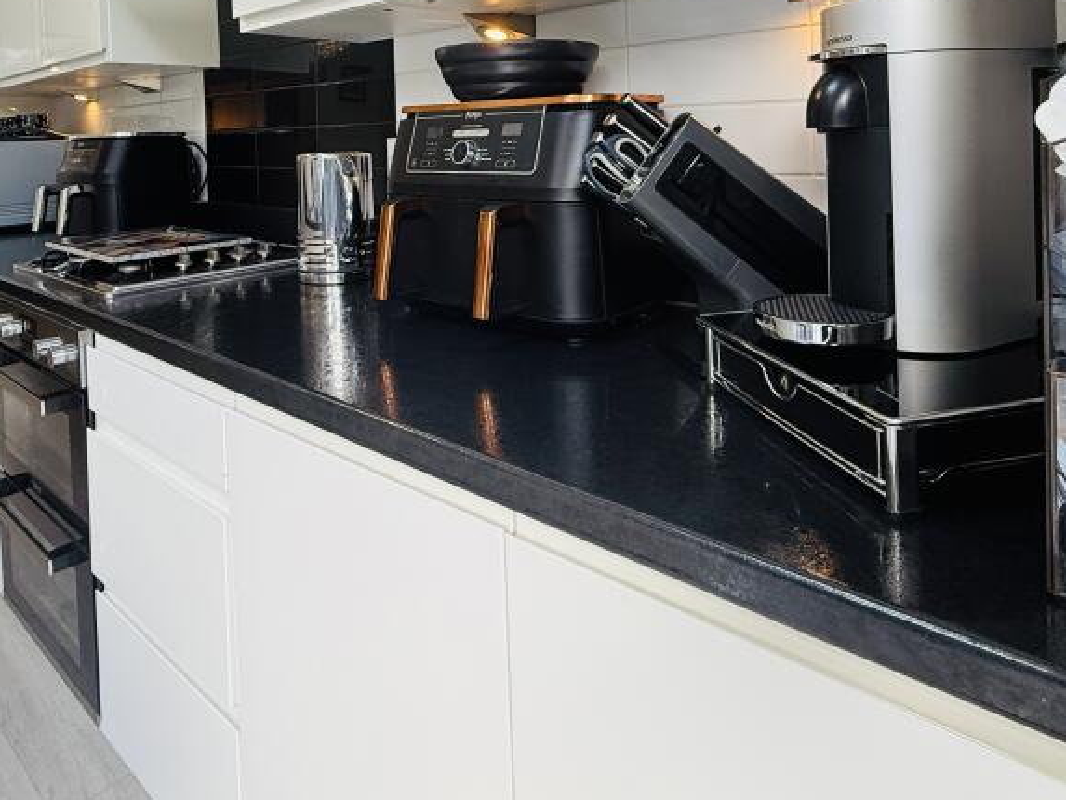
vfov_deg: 51.2
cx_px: 532
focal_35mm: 25
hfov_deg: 69.4
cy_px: 151
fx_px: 770
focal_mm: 2.22
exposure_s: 1/100
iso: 125
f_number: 2.2
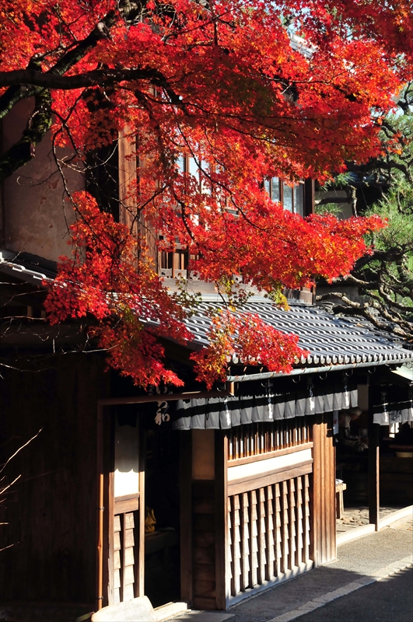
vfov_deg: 19.5
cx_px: 206
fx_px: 1812
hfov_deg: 13.0
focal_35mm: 105
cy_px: 311
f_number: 13
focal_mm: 70
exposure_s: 1/250
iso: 800
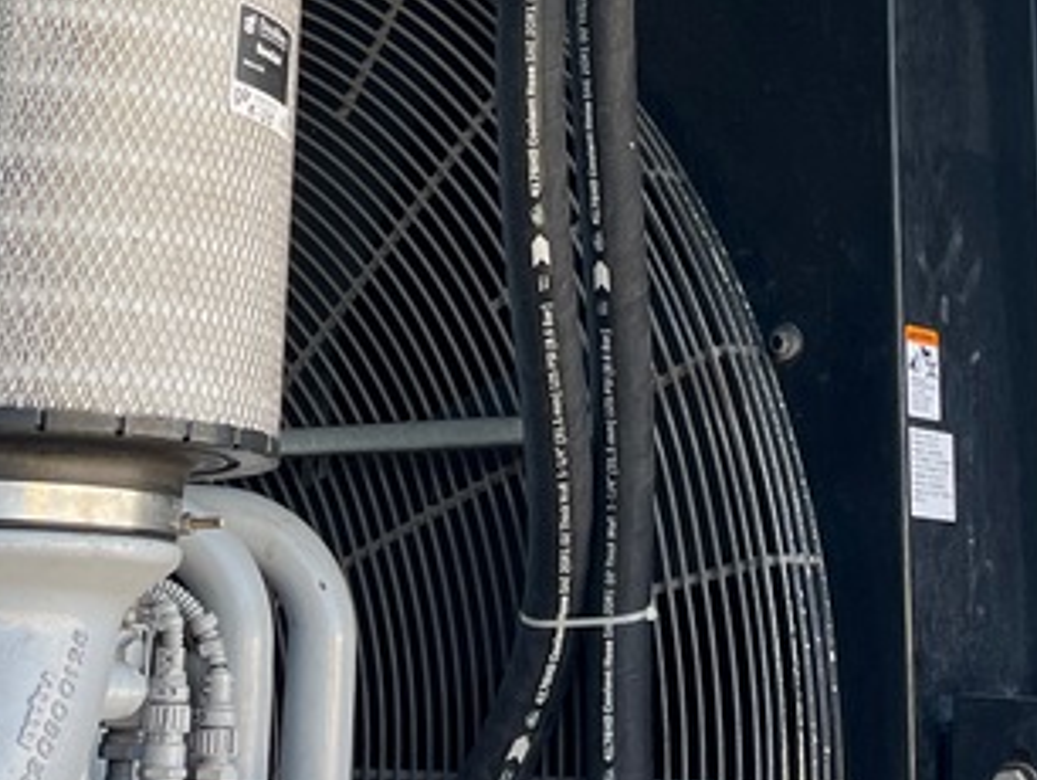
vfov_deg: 16.5
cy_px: -68
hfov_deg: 22.5
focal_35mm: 87
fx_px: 2608
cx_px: 566
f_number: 1.6
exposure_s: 1/311
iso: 50
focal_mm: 5.1
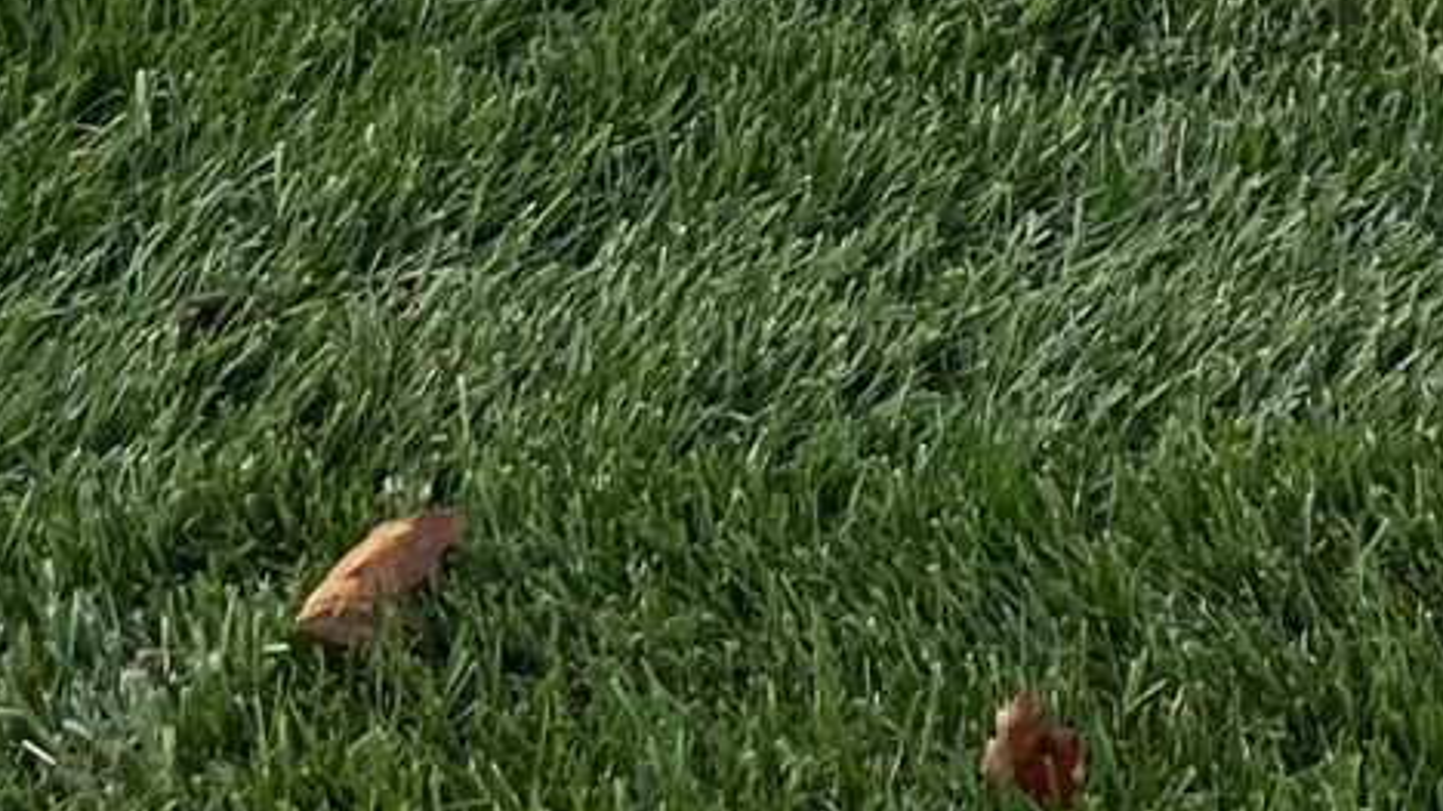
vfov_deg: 6.7
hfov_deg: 13.9
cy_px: -1998
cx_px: 916
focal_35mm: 155
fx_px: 5929
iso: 50
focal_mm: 5.1
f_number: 1.6
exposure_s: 1/2222
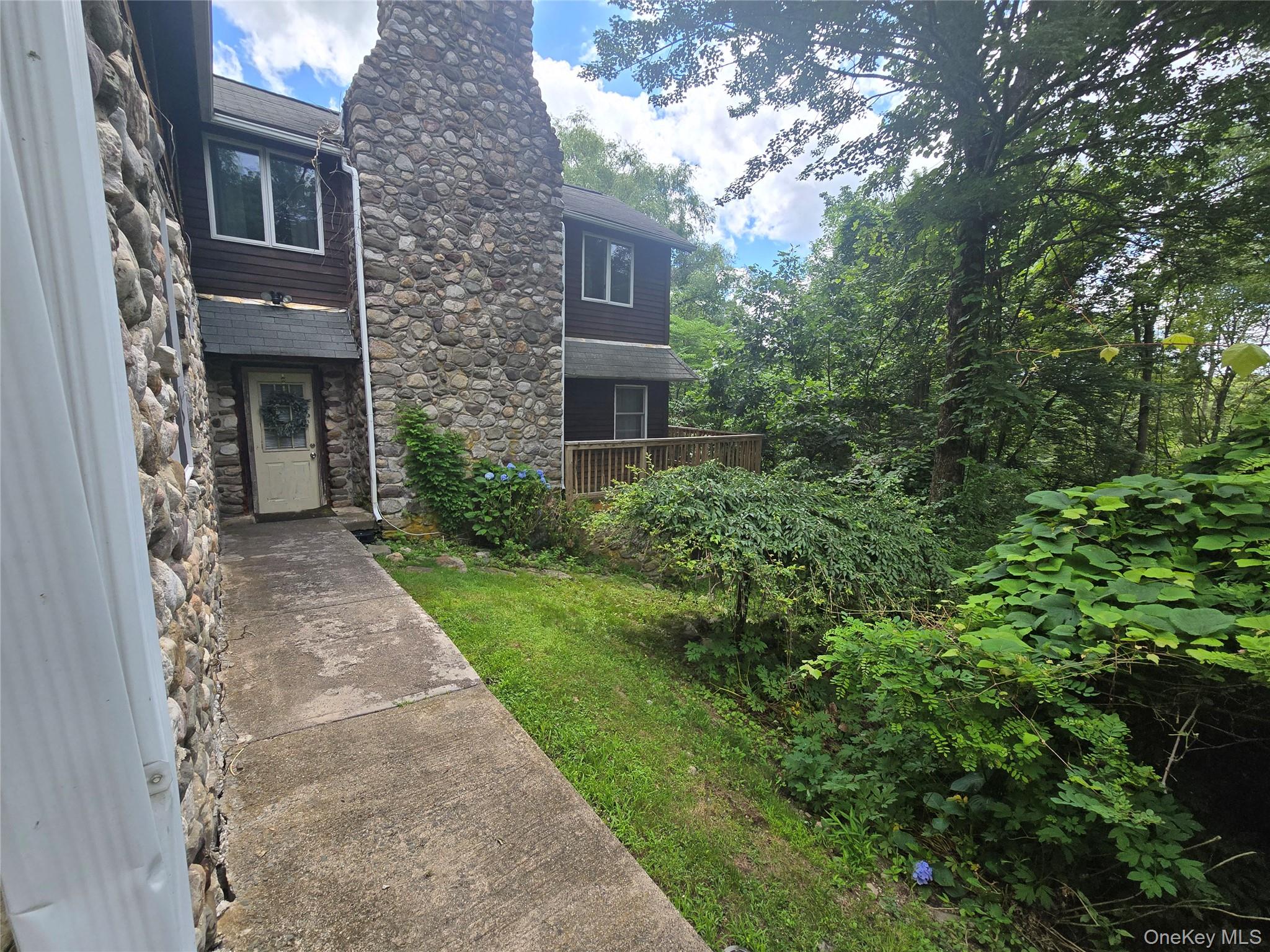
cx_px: 635
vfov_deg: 89.9
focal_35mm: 13
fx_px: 477
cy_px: 476
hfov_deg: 106.2
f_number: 2.2
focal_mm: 2.2
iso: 50
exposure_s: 1/904
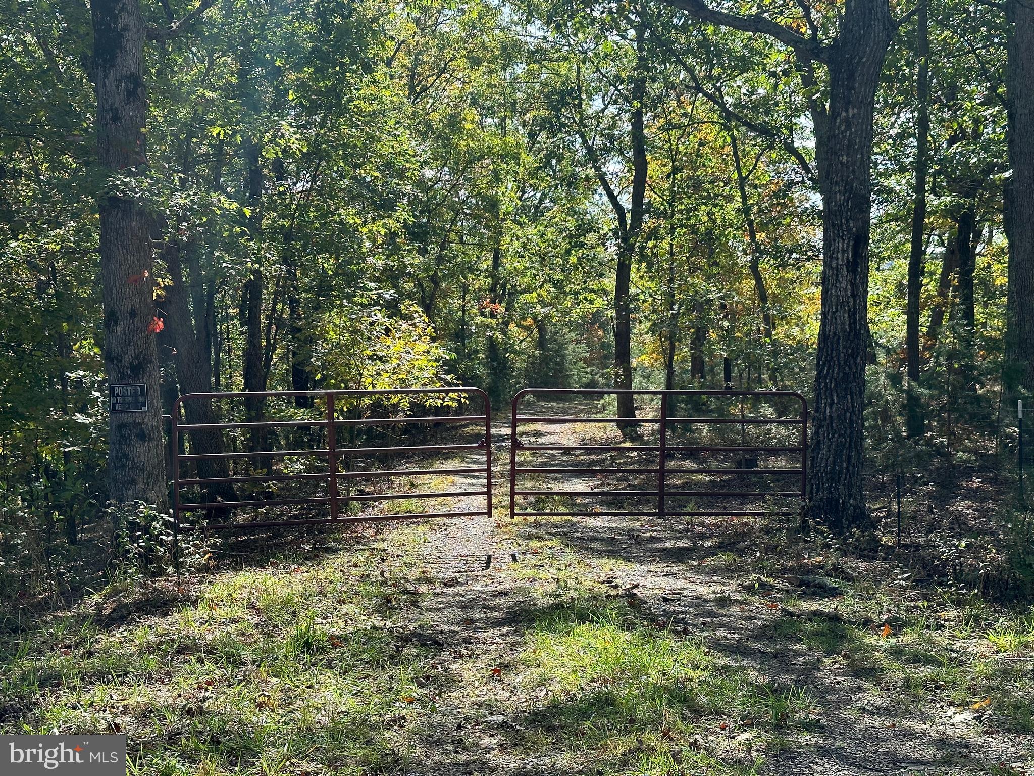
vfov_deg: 30.3
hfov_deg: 39.7
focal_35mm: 48
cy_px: 388
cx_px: 517
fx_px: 1434
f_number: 1.78
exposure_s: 1/953
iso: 64
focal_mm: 6.86
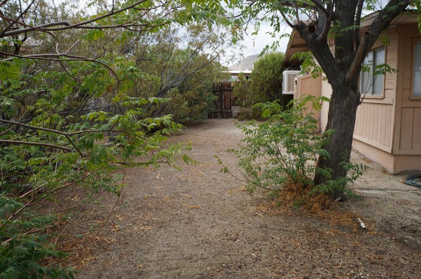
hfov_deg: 61.9
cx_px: 226
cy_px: 134
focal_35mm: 30
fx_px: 350
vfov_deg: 43.5
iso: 200
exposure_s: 1/320
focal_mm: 18
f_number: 5.6
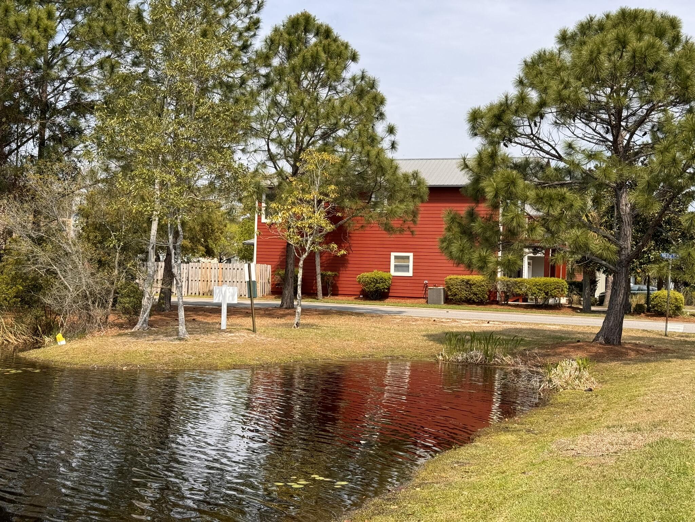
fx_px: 964
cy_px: 261
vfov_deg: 30.3
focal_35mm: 48
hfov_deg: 39.7
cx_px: 348
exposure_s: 1/2611
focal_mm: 6.86
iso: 64
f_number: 1.78
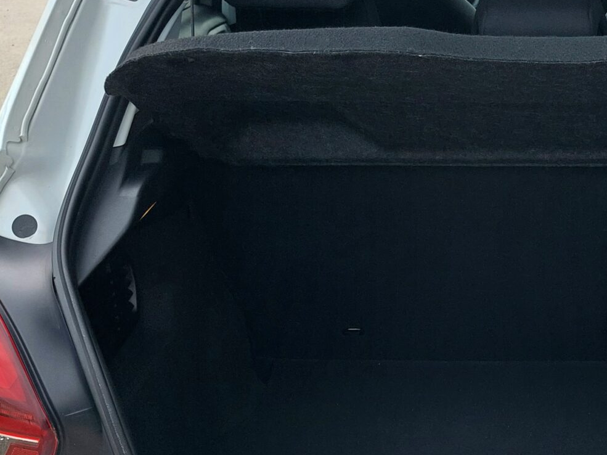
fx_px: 1139
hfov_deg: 28.6
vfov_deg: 22.3
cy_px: 348
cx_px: 552
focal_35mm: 65
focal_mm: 5.23
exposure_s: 1/455
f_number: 1.8
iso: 40
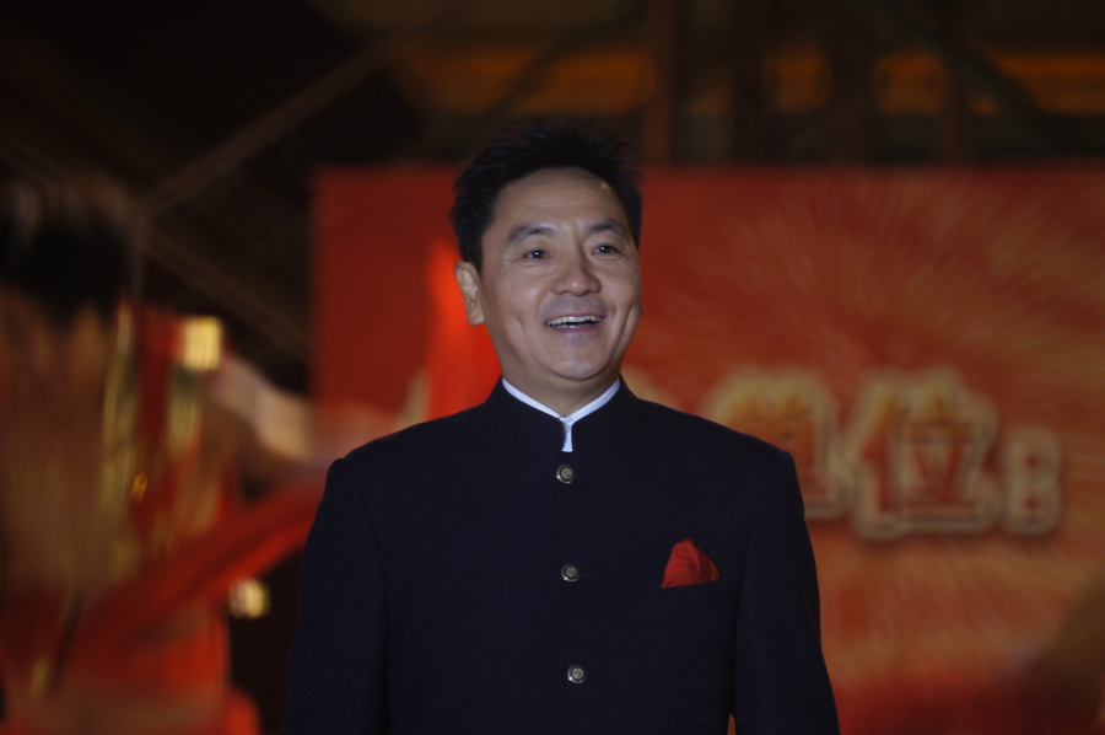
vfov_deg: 1.8
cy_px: 368
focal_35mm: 750
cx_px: 552
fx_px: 22995
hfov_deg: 2.8
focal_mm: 500
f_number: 8
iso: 400
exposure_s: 1/40
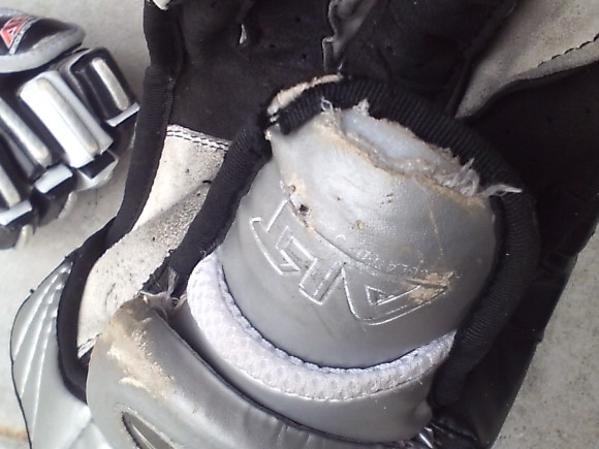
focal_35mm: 32
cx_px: 314
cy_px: 226
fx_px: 554
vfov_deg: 44.2
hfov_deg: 56.8
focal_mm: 3.73
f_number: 3.5
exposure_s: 1/108
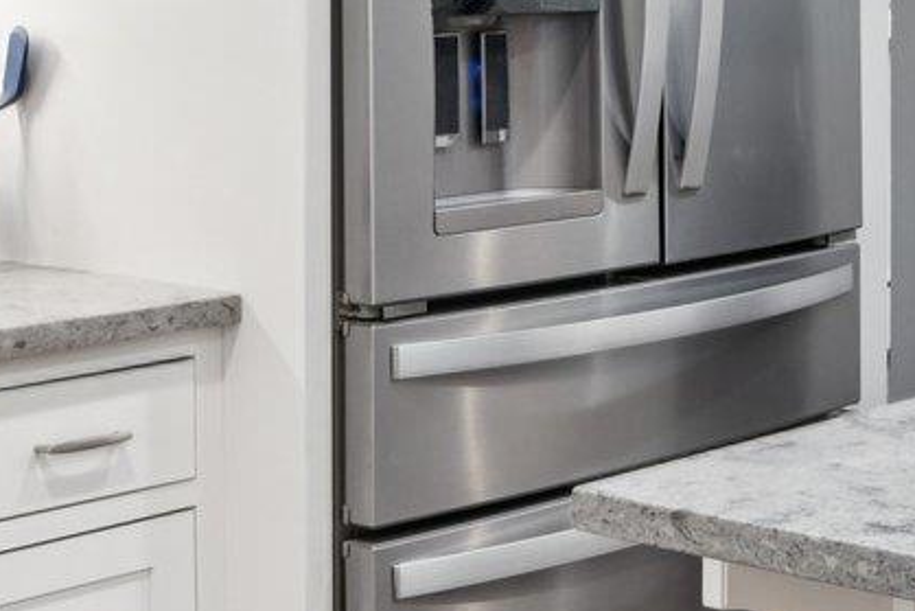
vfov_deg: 14.4
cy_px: -34
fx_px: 2364
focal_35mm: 93
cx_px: 1064
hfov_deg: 20.6
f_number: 8
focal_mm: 19
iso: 320
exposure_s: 1/13
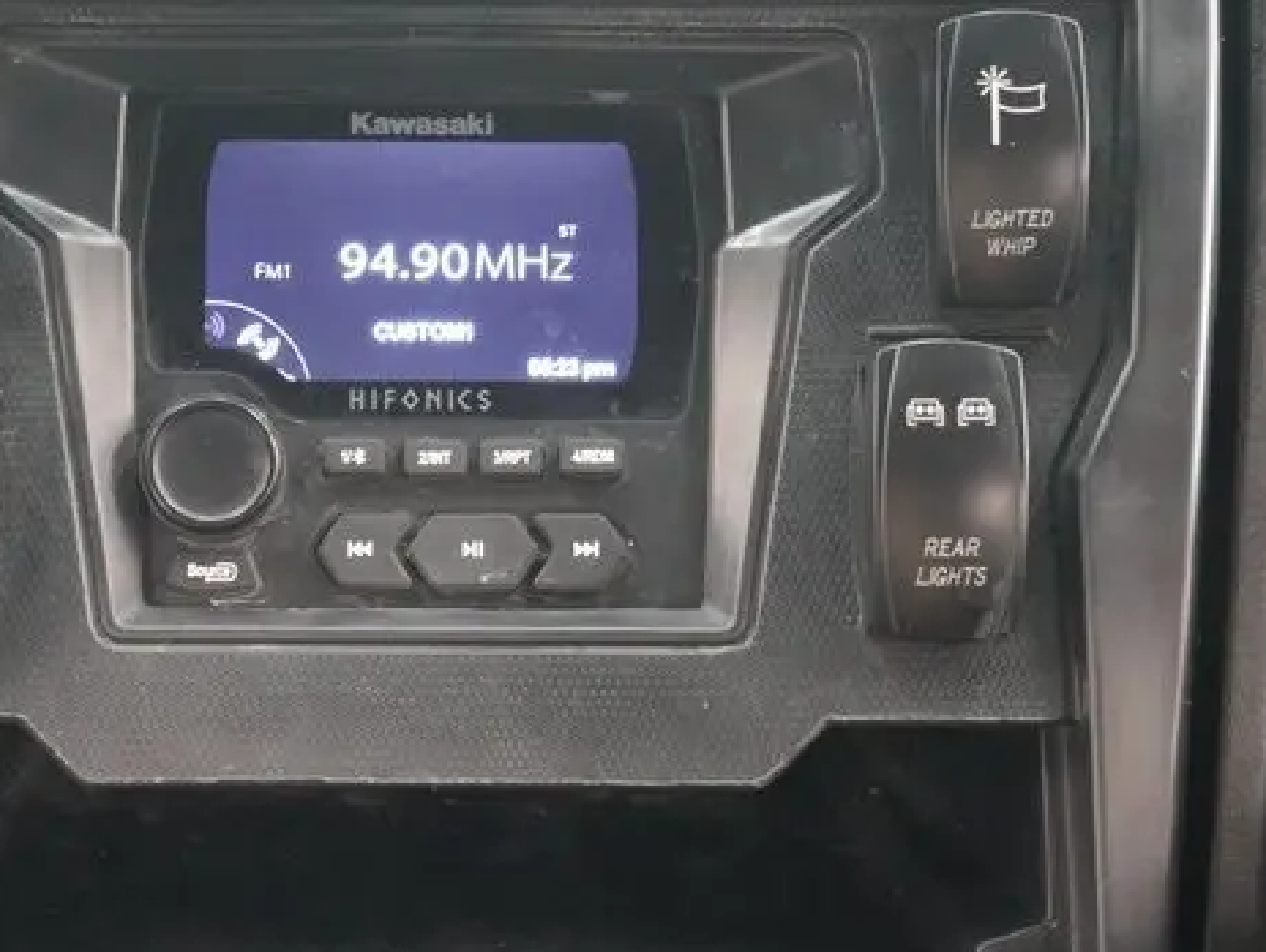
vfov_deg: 18.5
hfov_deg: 24.3
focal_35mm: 80
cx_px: 417
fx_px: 2929
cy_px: 438
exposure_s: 1/13
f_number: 5.4
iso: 3200
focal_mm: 29
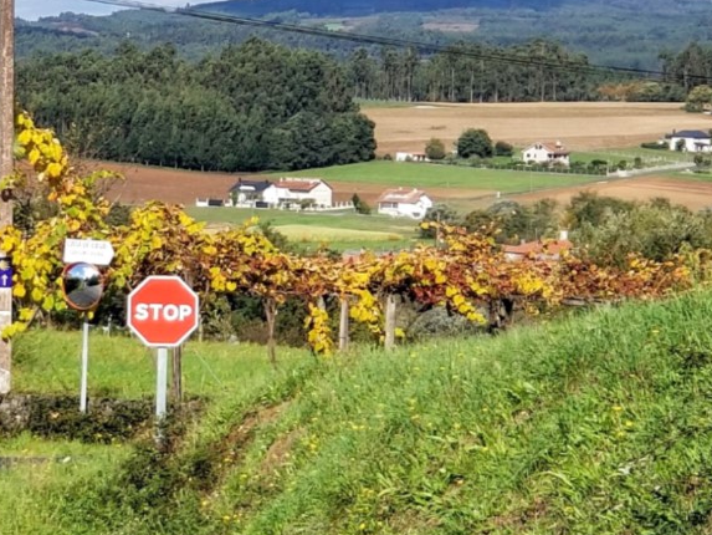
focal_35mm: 183
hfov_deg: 10.7
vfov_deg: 8.1
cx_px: 82
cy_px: 216
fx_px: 3765
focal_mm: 6
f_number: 2.4
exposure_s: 1/975
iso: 25
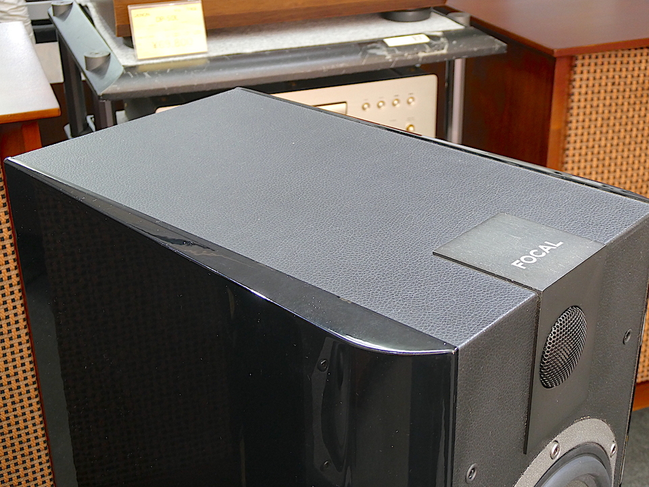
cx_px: 324
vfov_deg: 29.1
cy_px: 244
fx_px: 937
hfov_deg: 38.2
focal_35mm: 50
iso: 200
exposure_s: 1/8
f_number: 4.1
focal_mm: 9
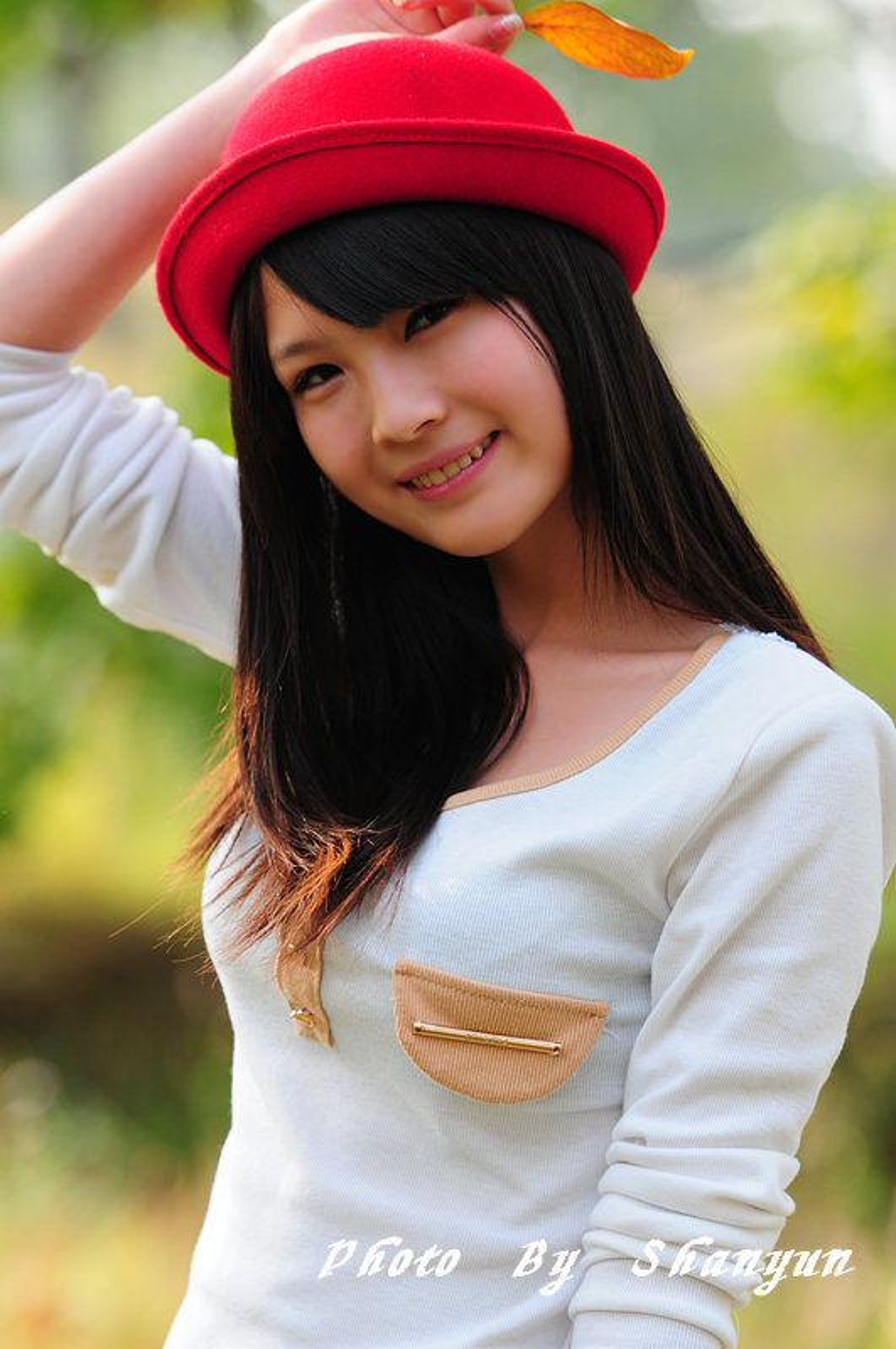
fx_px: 8144
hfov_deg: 6.3
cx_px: 448
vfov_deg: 9.5
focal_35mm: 218
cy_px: 674
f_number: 3.5
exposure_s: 1/250
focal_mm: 145
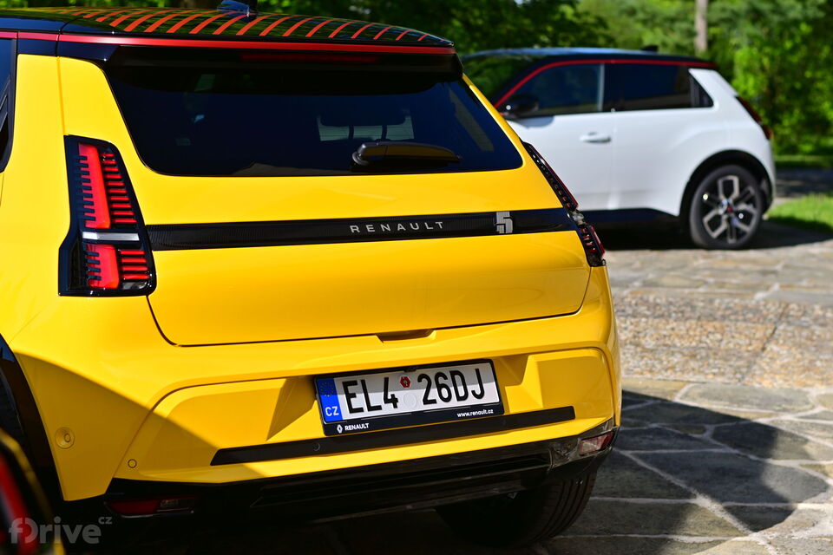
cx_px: 416
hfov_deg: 27.0
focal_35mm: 75
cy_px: 278
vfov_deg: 18.2
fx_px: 1735
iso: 125
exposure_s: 1/4000
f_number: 3.2
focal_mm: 50
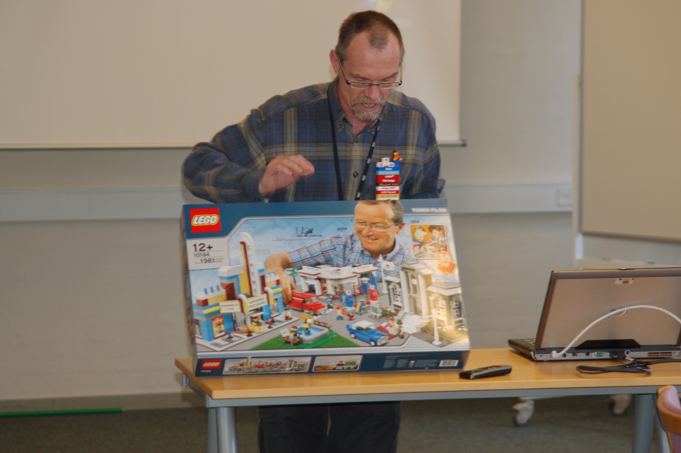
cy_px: 226
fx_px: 2977
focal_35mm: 158
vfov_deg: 8.7
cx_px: 340
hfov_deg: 13.1
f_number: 4
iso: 400
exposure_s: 1/60
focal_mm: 105
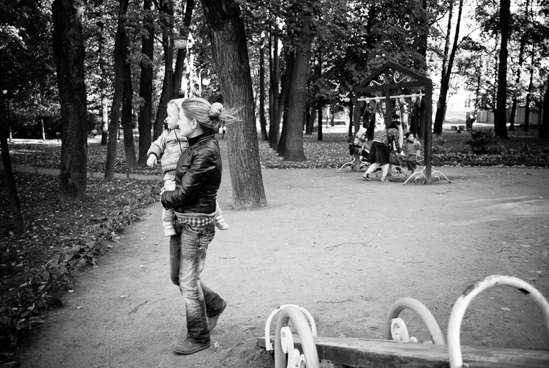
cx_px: 274
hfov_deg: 53.1
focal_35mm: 36
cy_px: 184
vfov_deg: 37.0
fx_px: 550
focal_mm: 24
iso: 200
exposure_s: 1/125
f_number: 3.2
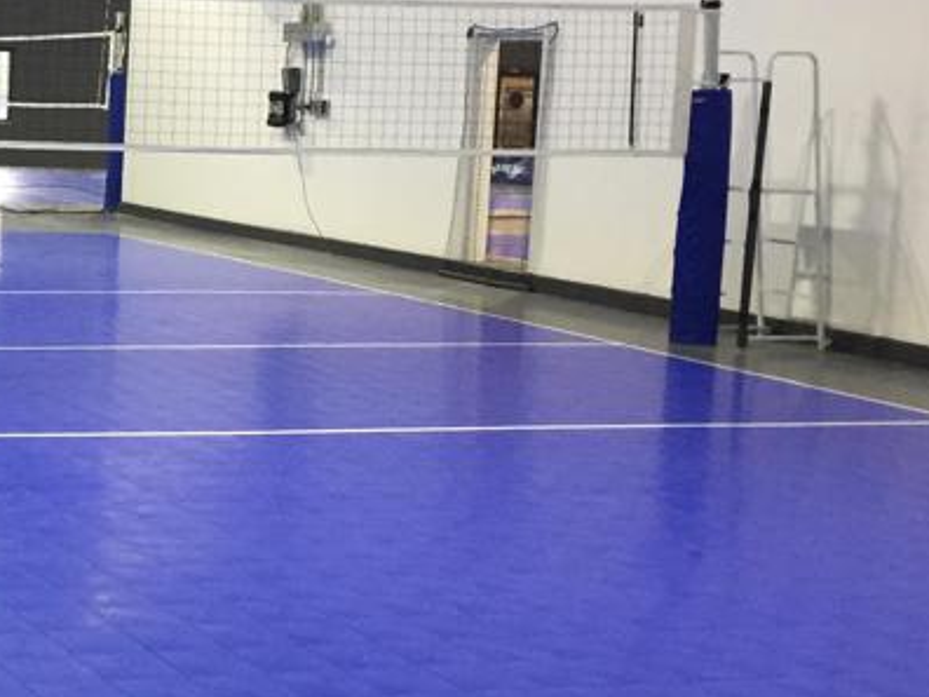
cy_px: 239
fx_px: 2013
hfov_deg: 24.2
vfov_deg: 19.6
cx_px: -106
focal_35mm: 75
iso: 100
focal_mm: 4.15
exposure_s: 1/30
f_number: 2.2
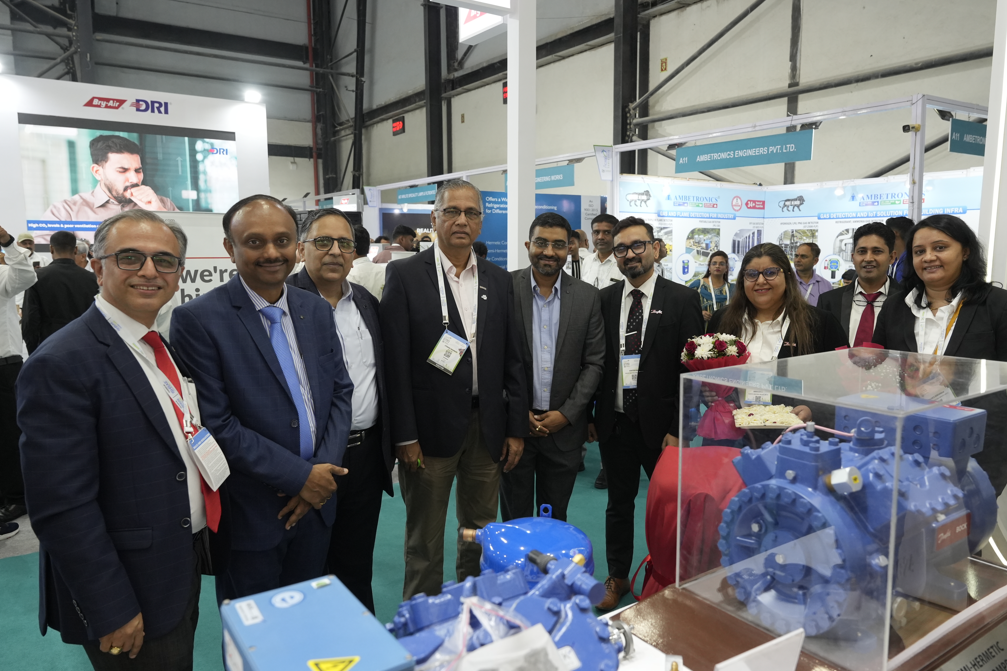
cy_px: 344
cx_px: 533
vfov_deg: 49.5
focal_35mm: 26
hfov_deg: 69.3
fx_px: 727
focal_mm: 24
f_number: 4.5
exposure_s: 1/200
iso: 2000
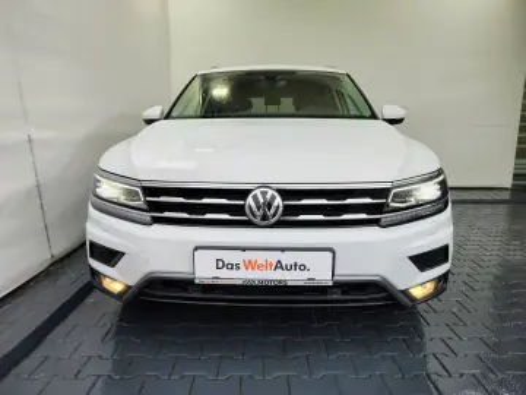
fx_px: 365
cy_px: 198
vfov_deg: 56.8
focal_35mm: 24
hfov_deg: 71.6
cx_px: 263
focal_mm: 5.56
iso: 100
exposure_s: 1/124
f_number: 1.8
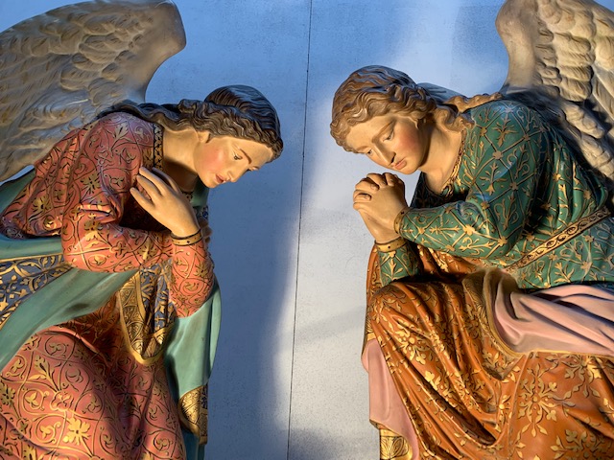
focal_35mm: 26
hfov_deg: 67.3
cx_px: 307
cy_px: 230
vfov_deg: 53.1
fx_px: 461
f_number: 1.8
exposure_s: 1/100
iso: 50
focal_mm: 4.25
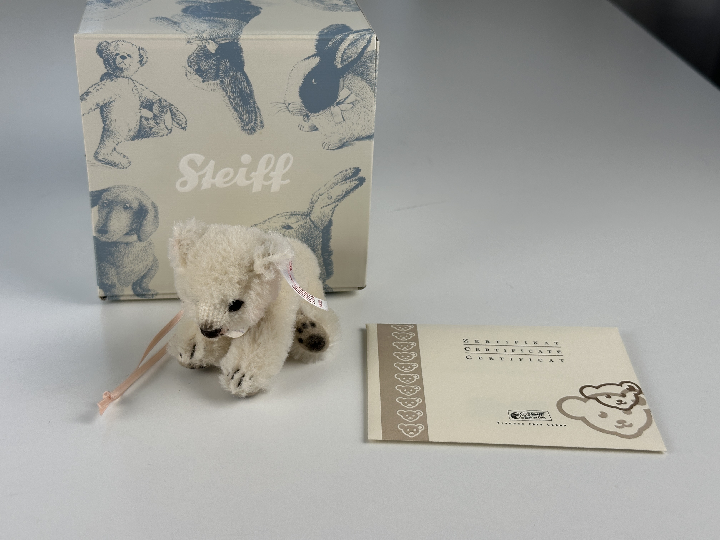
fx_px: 998
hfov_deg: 39.7
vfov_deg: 30.3
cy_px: 270
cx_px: 360
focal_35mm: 48
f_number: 1.78
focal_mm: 6.86
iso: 64
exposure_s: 1/452
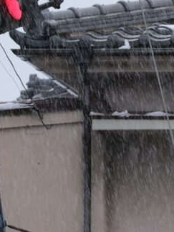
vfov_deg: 4.1
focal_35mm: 478
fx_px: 3204
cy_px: 242
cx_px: 524
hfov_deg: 3.1
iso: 320
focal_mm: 42
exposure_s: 1/120
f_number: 4.4
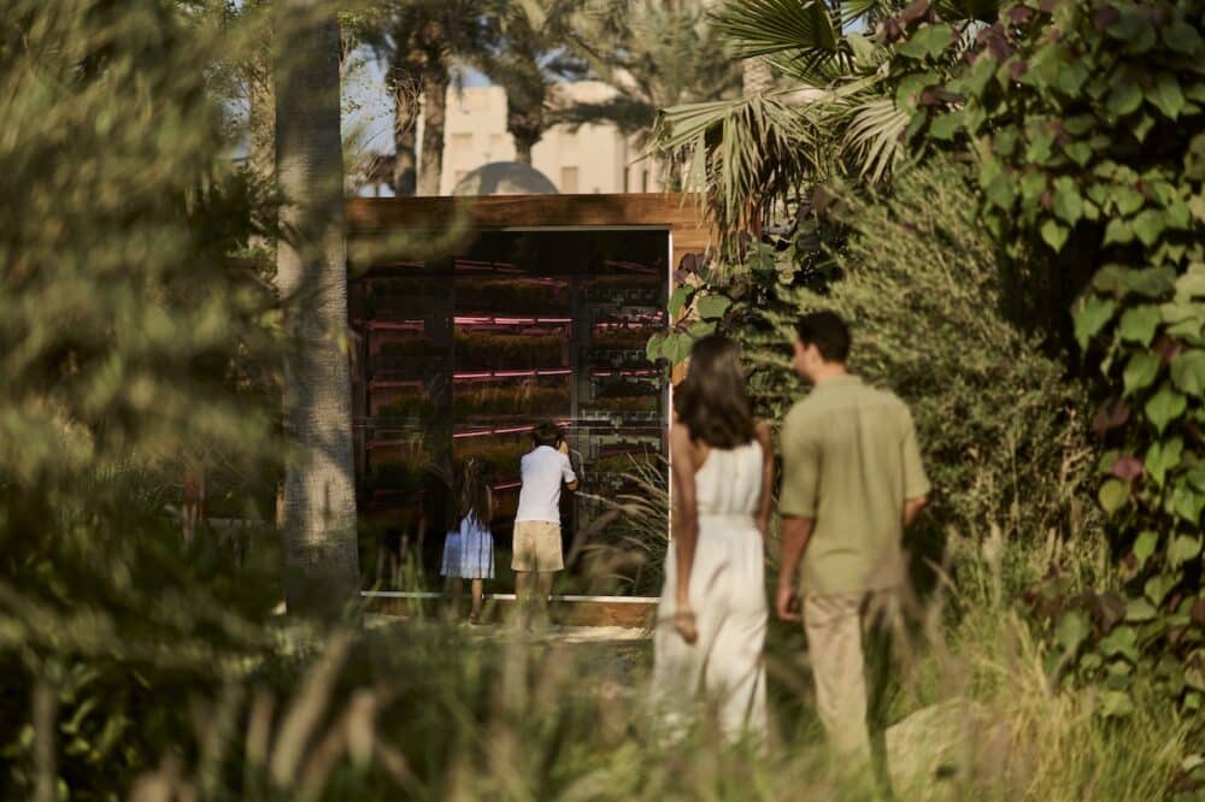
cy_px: 401
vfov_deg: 16.1
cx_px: 602
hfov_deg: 23.9
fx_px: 2844
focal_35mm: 85
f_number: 1.6
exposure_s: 1/10000
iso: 100
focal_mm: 85
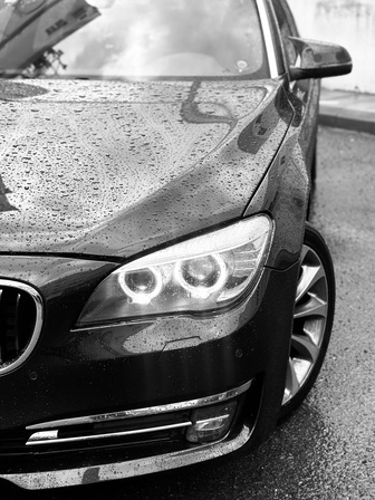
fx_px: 708
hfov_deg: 29.7
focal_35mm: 49
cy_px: 246
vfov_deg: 38.9
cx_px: 188
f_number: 1.78
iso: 80
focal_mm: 6.86
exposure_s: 1/971
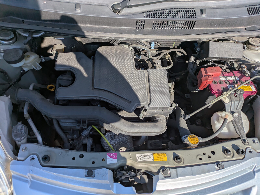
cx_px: 130
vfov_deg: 54.9
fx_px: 188
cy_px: 98
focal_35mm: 25
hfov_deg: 69.4
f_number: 1.89
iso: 51
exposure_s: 1/3378
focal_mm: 5.43
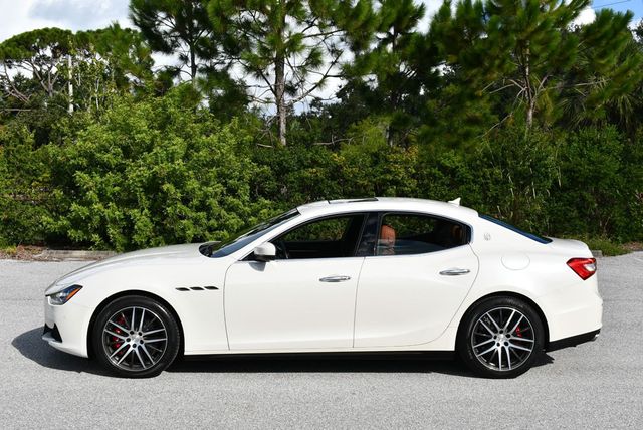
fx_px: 894
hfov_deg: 39.6
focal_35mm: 50
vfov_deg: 27.0
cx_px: 322
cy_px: 215
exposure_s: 1/320
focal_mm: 25
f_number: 9
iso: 100
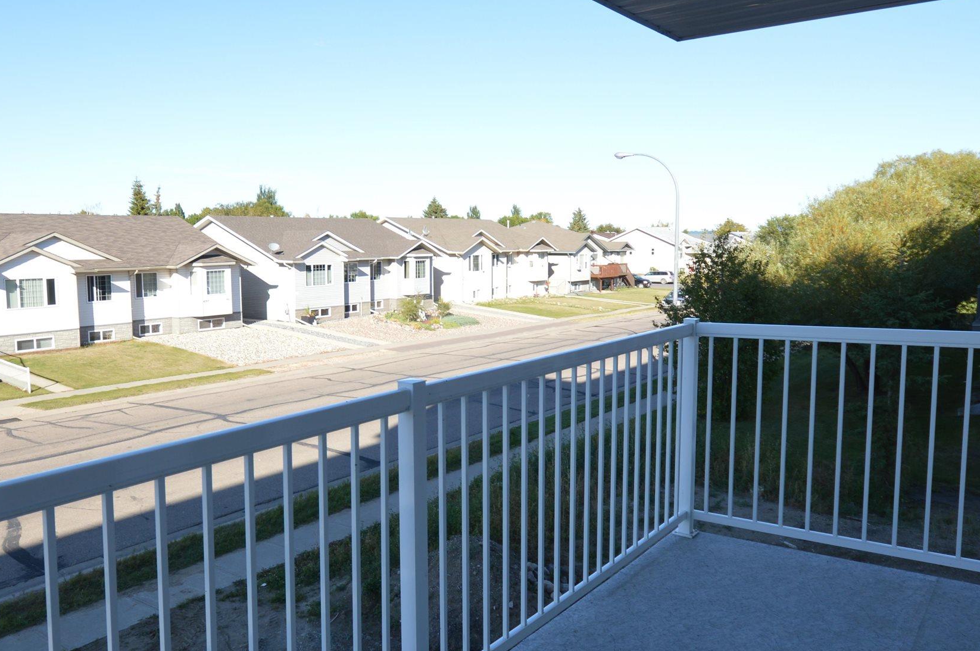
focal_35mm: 28
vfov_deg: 46.3
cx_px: 431
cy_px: 317
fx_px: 761
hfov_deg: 65.3
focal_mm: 10
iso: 100
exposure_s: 1/160
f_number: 6.3
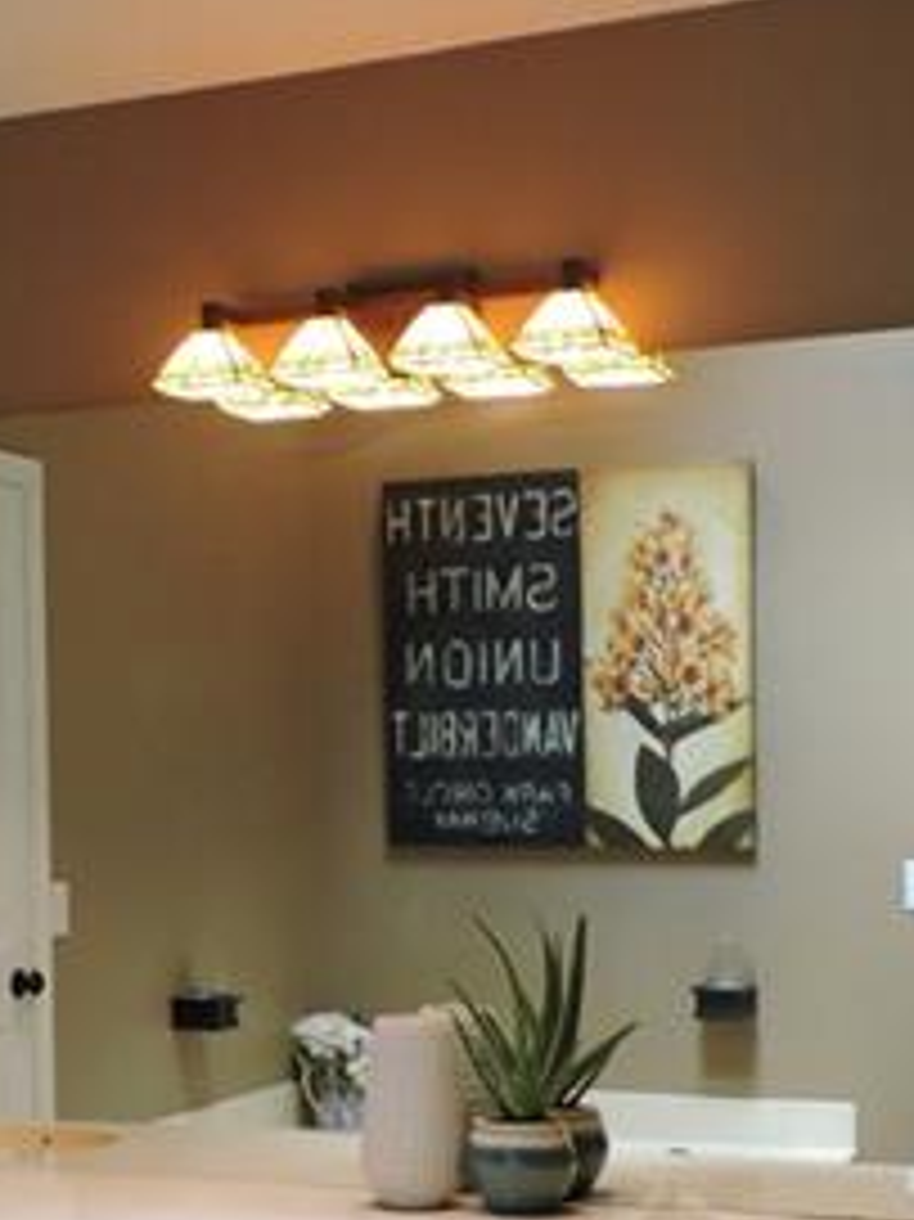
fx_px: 2396
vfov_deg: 28.2
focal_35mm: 68
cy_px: 896
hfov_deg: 21.2
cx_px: 131
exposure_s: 1/30
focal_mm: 4.3
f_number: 3
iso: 360
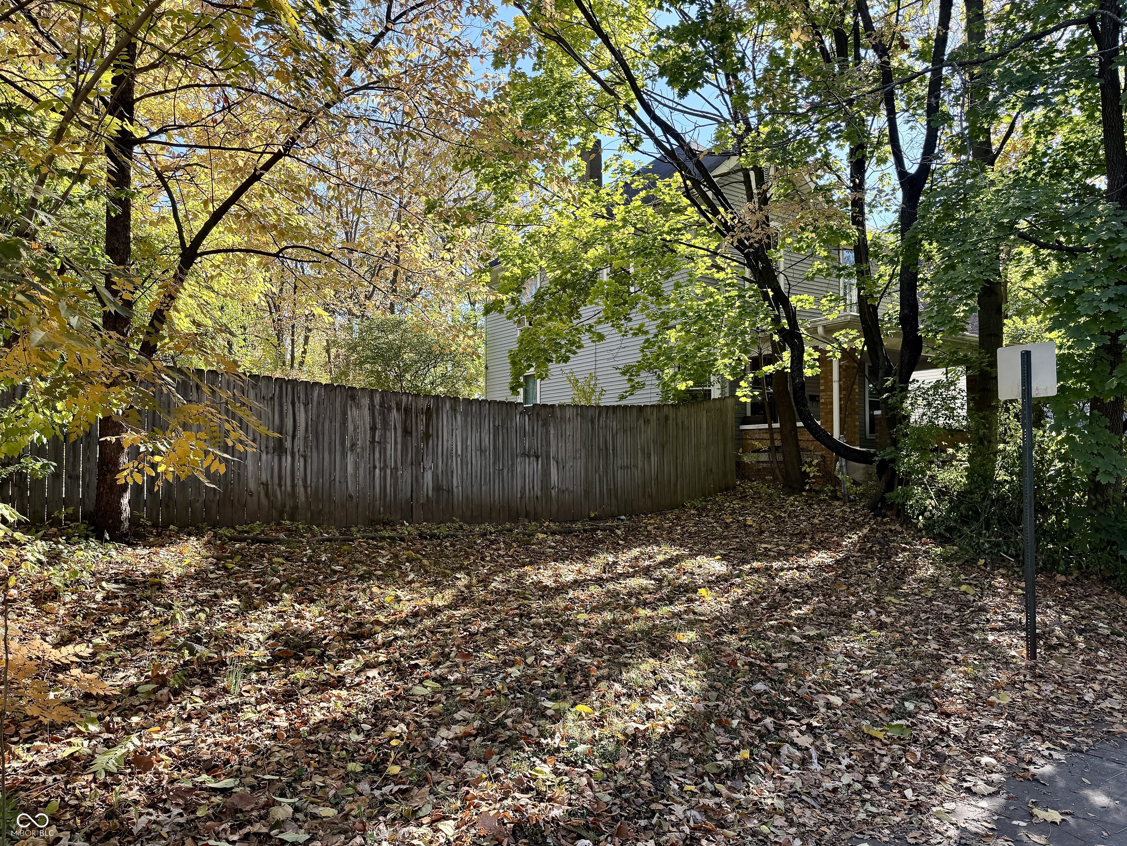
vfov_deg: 56.8
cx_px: 564
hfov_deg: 71.6
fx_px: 781
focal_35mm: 24
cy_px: 423
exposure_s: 1/909
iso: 100
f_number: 1.78
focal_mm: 6.76
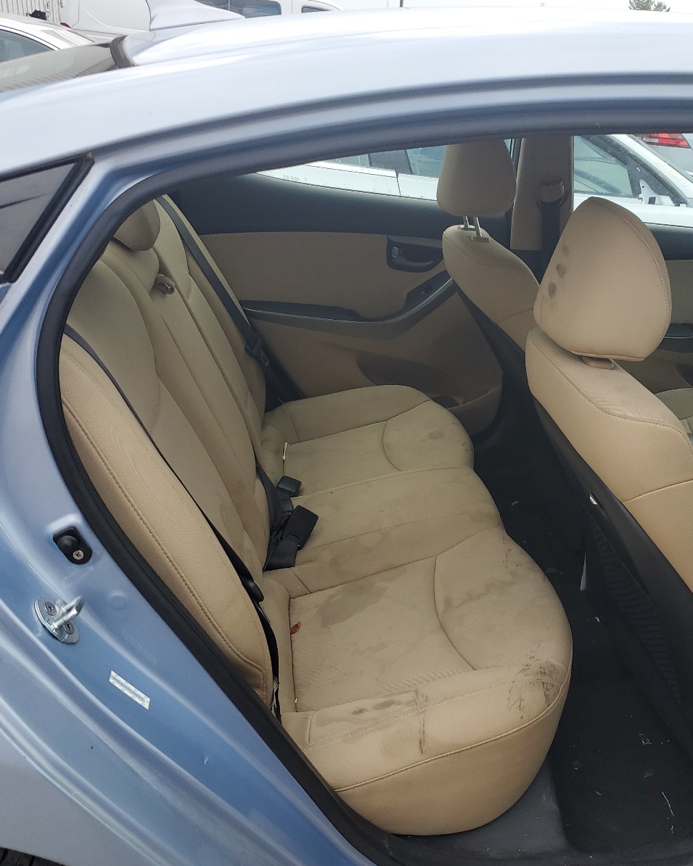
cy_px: 433
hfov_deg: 43.2
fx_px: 872
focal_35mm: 34
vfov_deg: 52.8
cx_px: 409
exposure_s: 1/417
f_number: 1.5
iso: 50
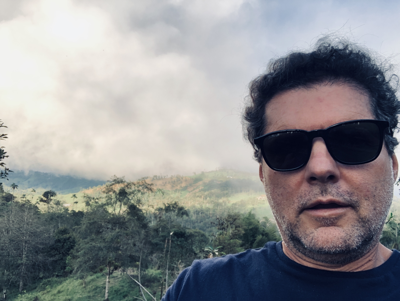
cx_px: 200
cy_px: 150
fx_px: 370
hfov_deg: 56.8
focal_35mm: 32
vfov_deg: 44.2
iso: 20
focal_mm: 2.87
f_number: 2.2
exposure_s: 1/154
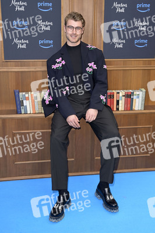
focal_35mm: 38
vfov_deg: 50.7
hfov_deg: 35.0
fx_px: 246
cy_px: 116
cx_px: 78
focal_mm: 38
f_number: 5.6
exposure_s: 1/250
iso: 500
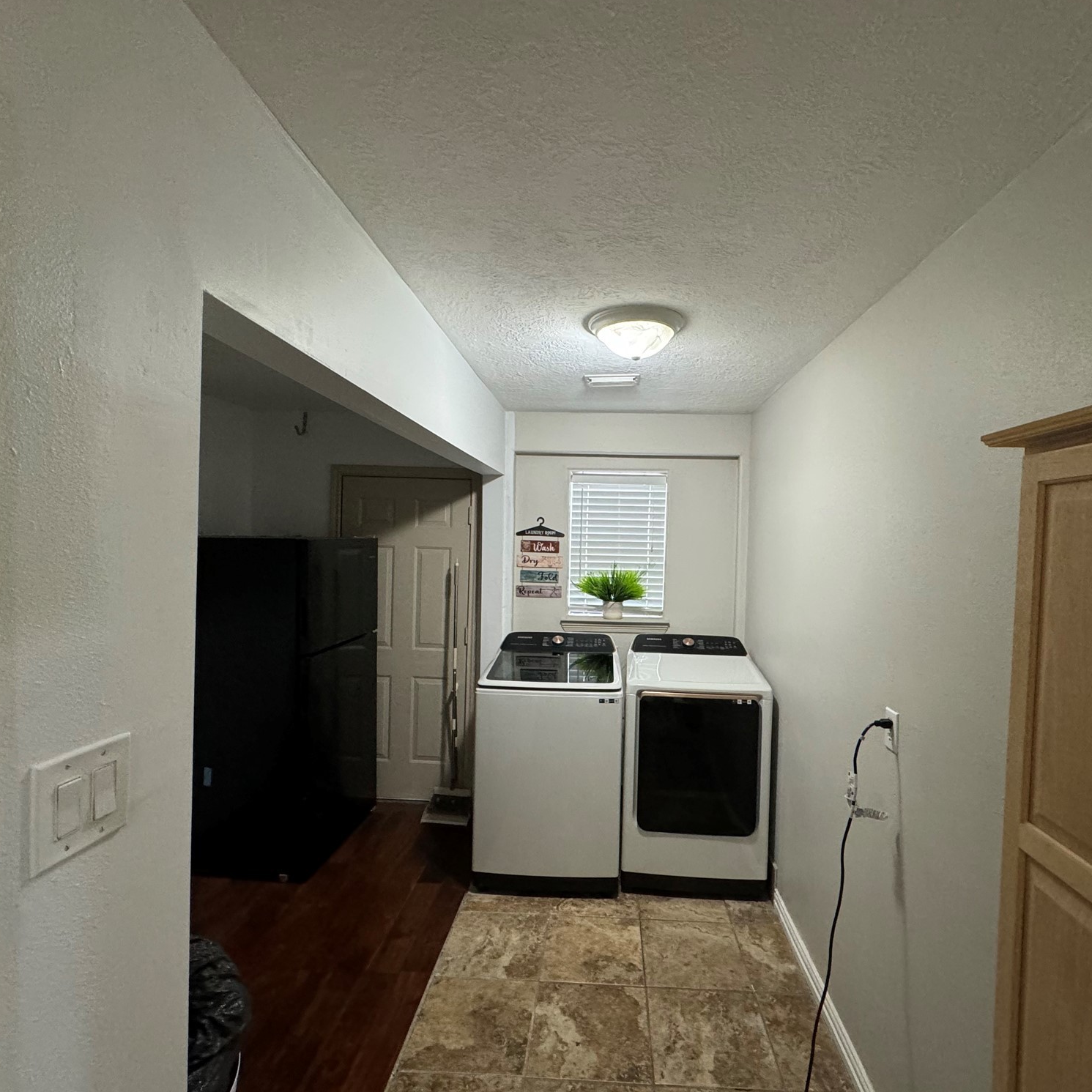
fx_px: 607
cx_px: 587
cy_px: 553
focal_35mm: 17
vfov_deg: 84.0
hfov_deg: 83.8
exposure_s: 1/60
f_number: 2.2
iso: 500
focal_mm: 2.22
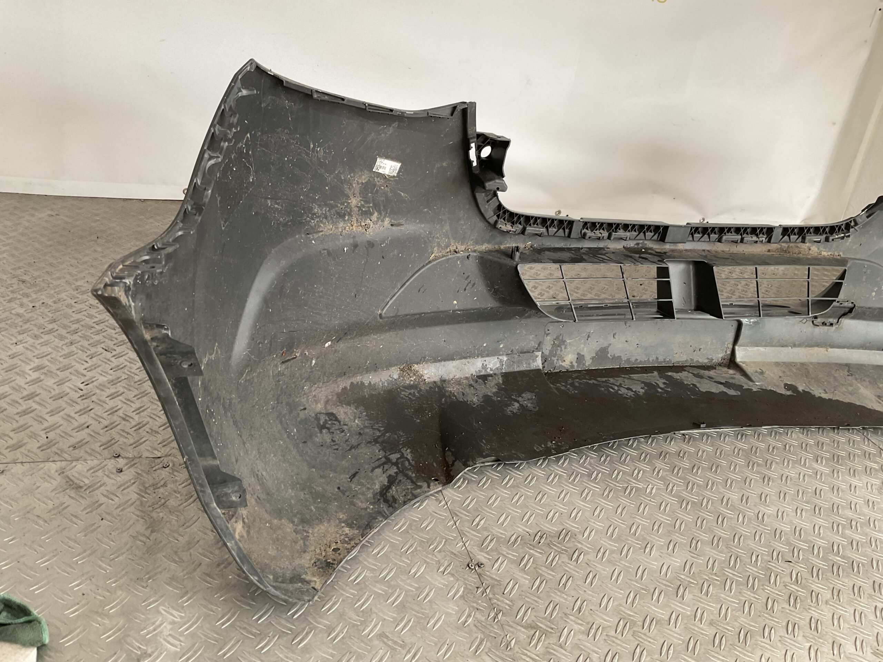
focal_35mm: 29
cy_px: 331
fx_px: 740
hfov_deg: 61.7
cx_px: 442
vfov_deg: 48.2
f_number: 1.8
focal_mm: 3
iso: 40
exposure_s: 1/50
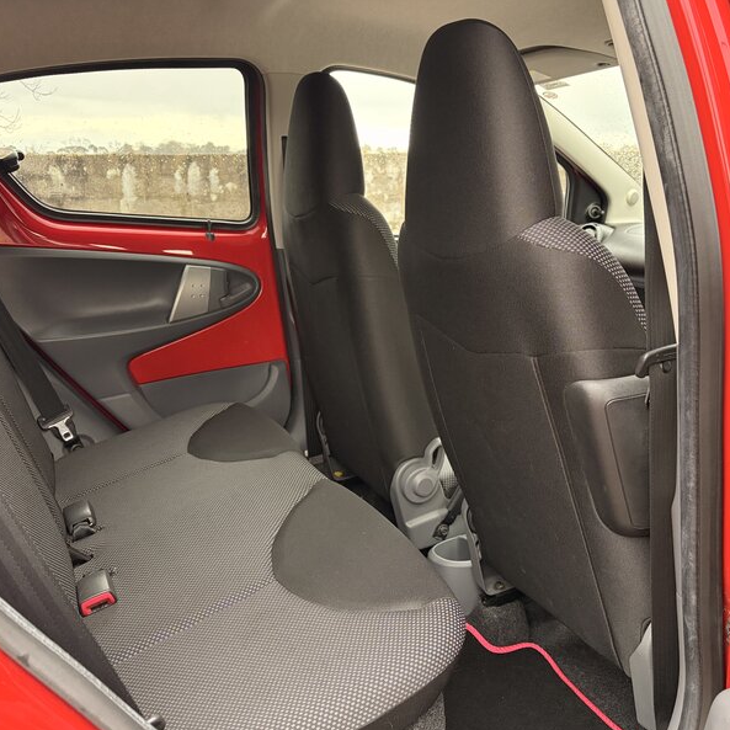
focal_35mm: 31
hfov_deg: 52.5
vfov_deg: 52.5
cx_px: 368
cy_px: 366
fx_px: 740
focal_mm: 5.96
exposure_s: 1/60
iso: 250
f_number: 1.6
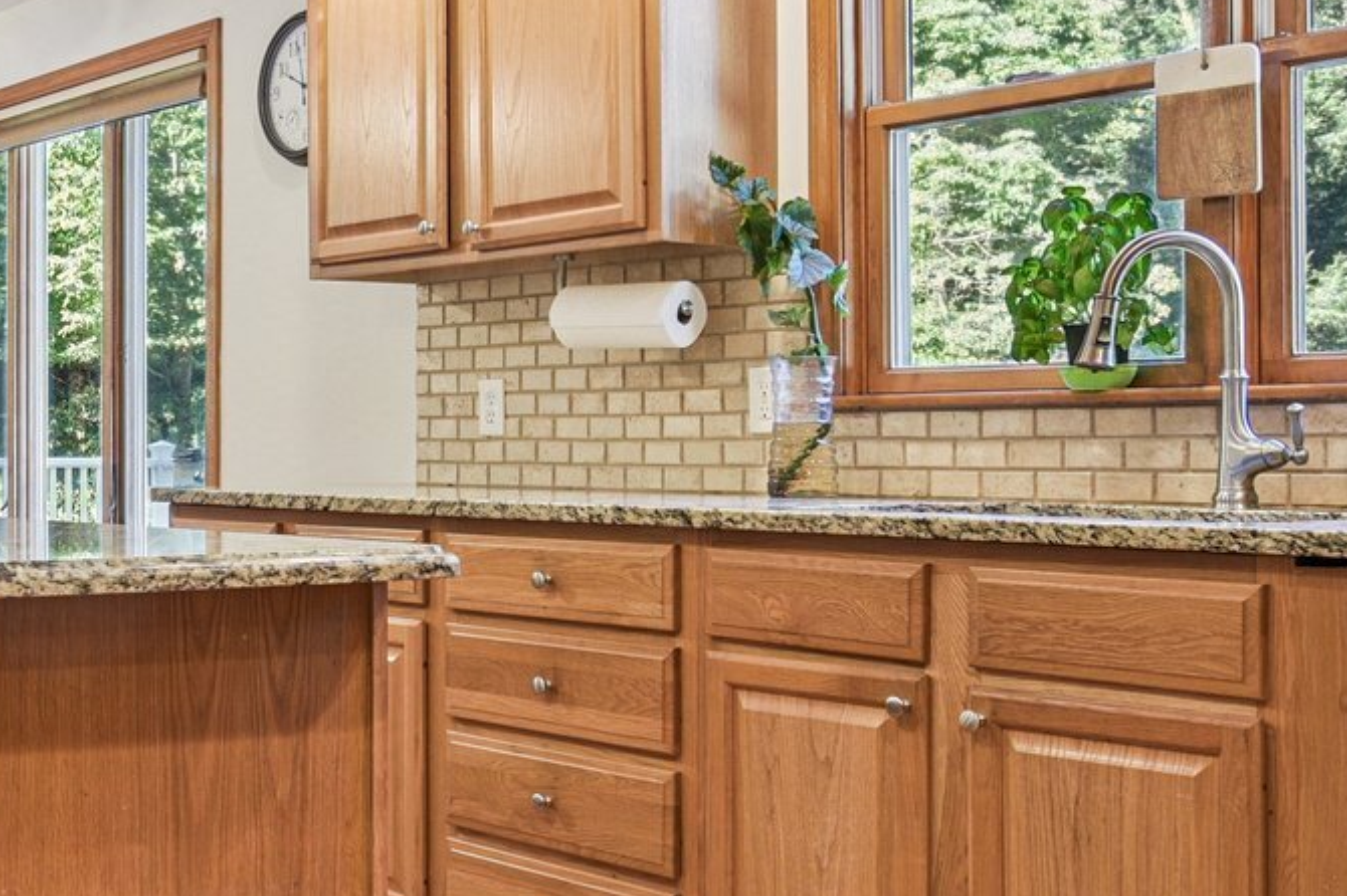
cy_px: 429
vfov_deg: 26.0
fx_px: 1945
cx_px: 101
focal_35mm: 52
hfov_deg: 35.6
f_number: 11
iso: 400
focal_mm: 17
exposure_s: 1/5
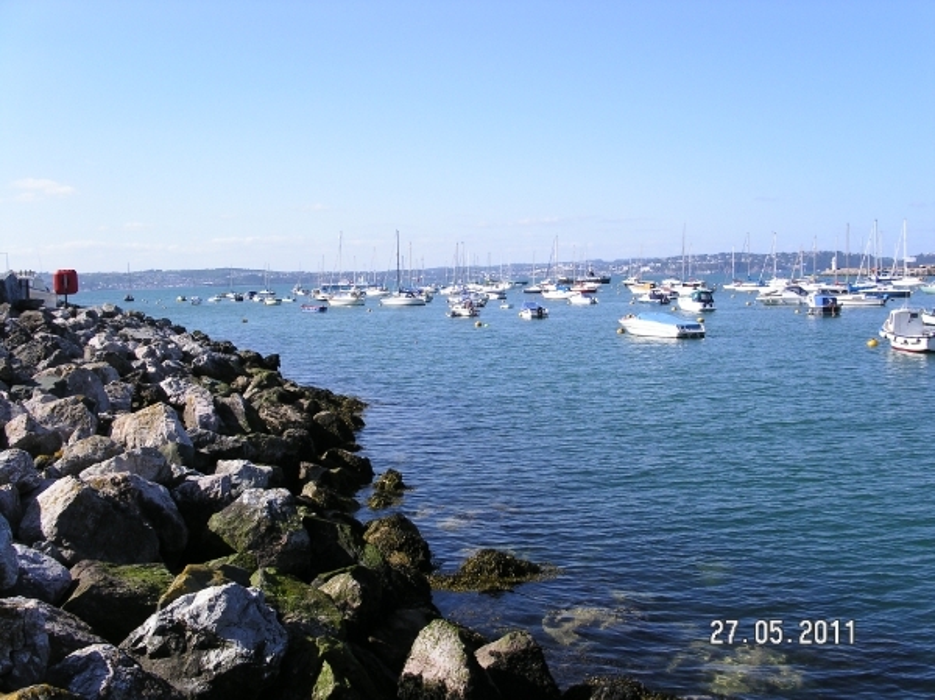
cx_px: 468
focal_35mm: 38
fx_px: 1026
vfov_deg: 37.7
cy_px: 350
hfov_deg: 49.0
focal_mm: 7.8
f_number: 5.6
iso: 100
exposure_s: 1/350
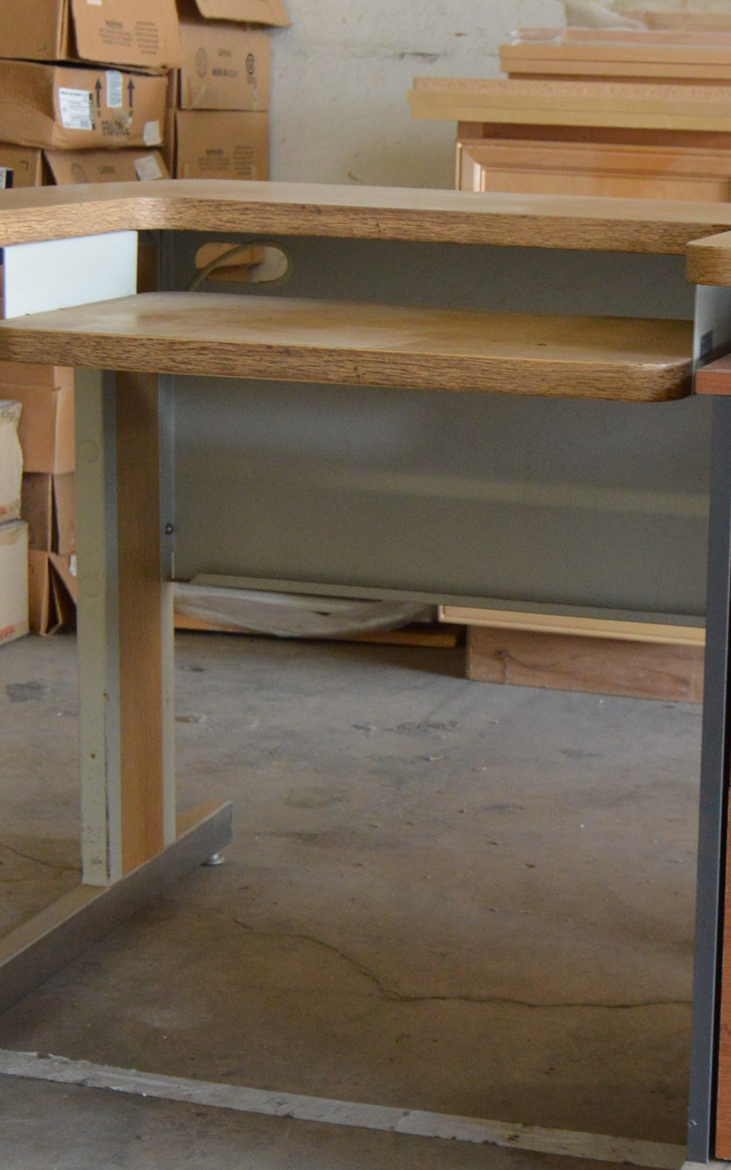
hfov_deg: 17.8
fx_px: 2295
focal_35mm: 72
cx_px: 656
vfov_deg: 28.6
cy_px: 605
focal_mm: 26
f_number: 5
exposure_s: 1/80
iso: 1600
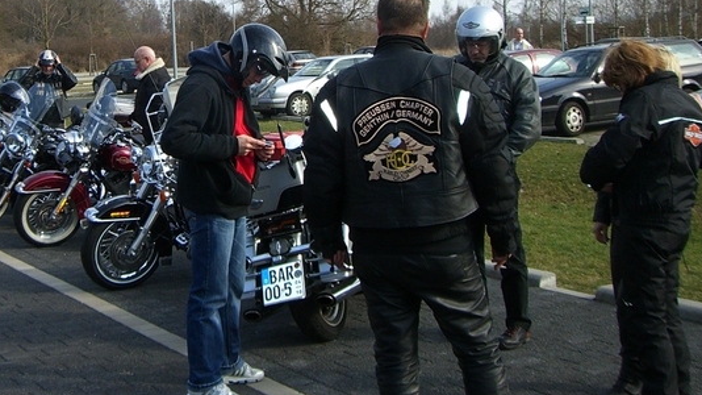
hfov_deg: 33.3
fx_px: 1154
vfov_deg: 19.1
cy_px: 45
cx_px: 200
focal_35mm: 62
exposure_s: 1/320
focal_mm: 6.2
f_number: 4.3
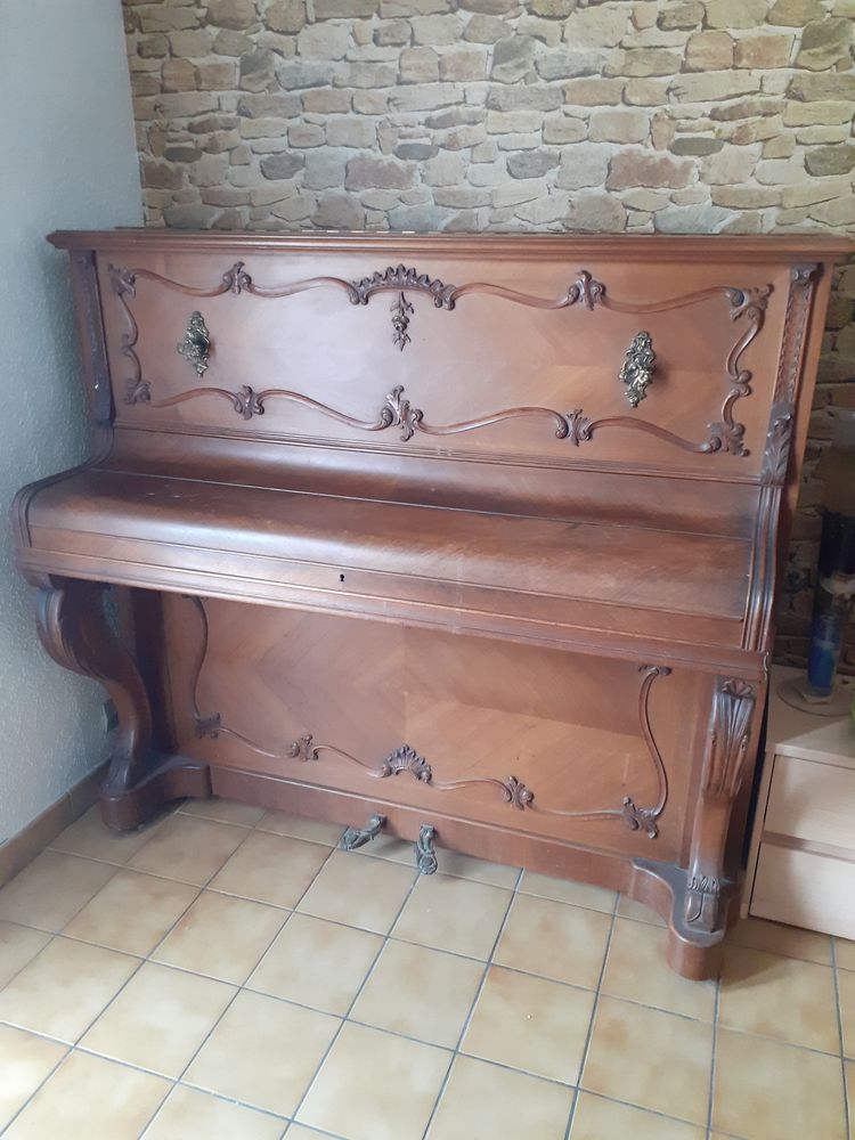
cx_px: 428
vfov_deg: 65.3
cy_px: 570
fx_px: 889
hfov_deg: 51.4
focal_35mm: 27
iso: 250
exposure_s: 1/25
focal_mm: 3.6
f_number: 1.9
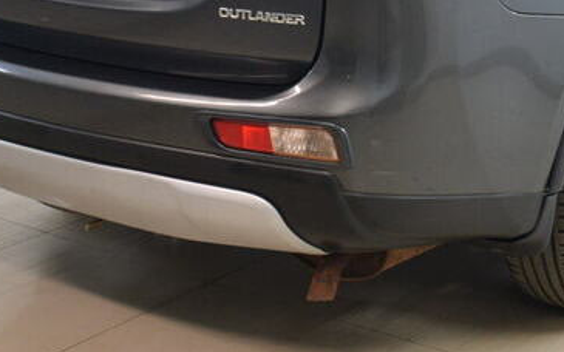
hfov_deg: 21.8
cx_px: 426
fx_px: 1449
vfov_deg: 13.6
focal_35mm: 94
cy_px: -43
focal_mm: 25
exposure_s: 1/100
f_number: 4
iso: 1000
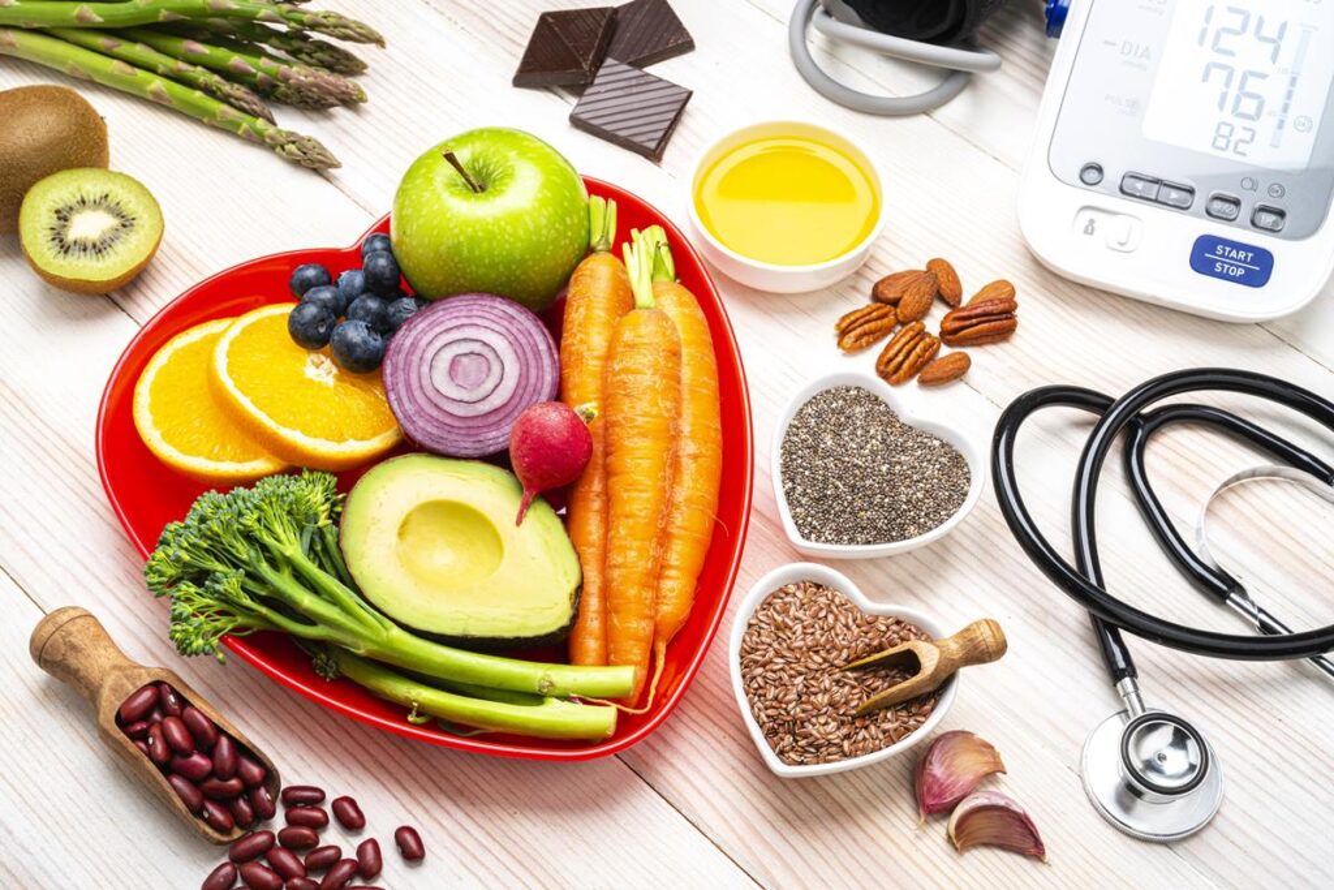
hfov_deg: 48.5
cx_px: 667
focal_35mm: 40
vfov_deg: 33.4
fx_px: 1482
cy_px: 445
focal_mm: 40
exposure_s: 1/100
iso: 100
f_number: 14
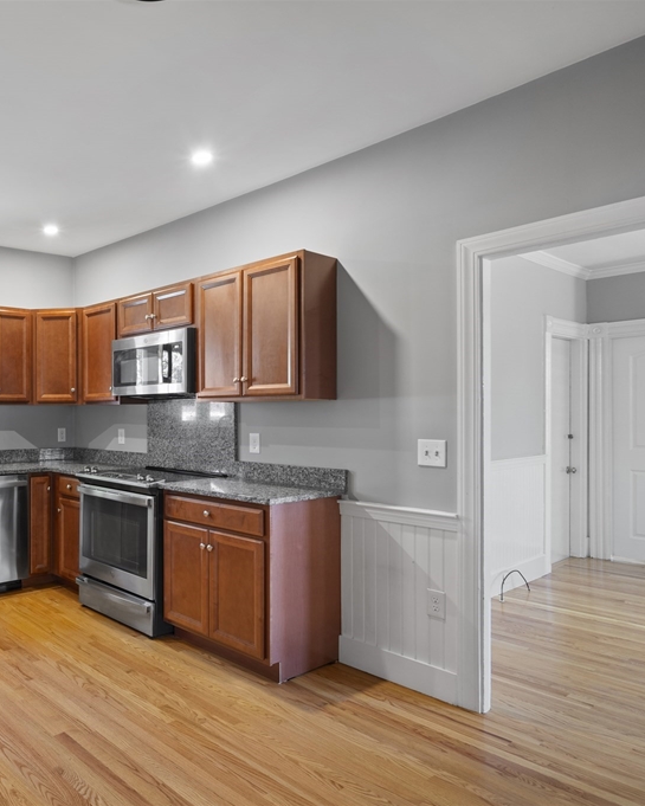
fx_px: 589
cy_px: 403
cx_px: 71
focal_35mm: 25
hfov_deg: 51.1
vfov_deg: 68.7
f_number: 7.1
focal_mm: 17.5
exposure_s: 1.6
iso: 320
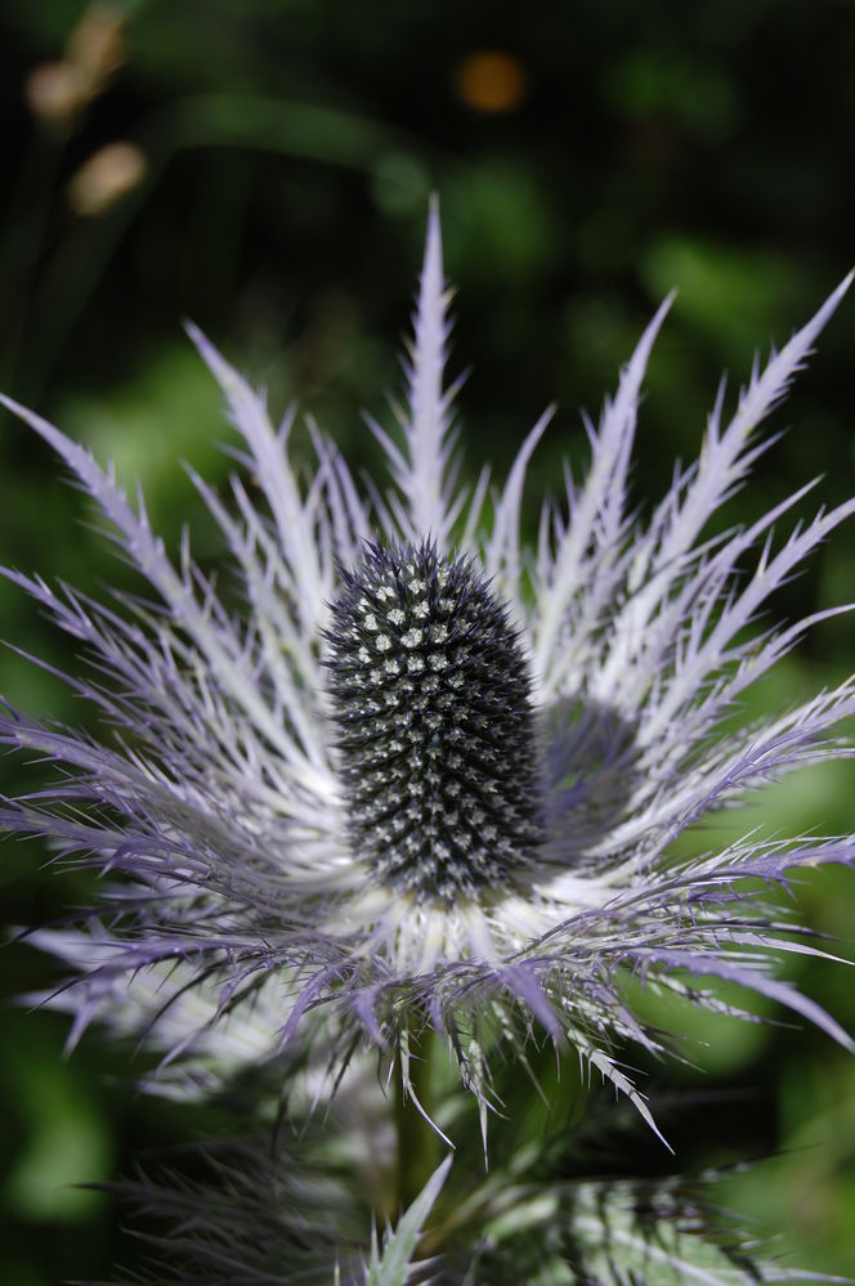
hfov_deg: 16.5
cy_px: 643
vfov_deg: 24.6
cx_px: 428
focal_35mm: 82
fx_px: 2945
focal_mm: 55
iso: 200
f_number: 8
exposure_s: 1/400
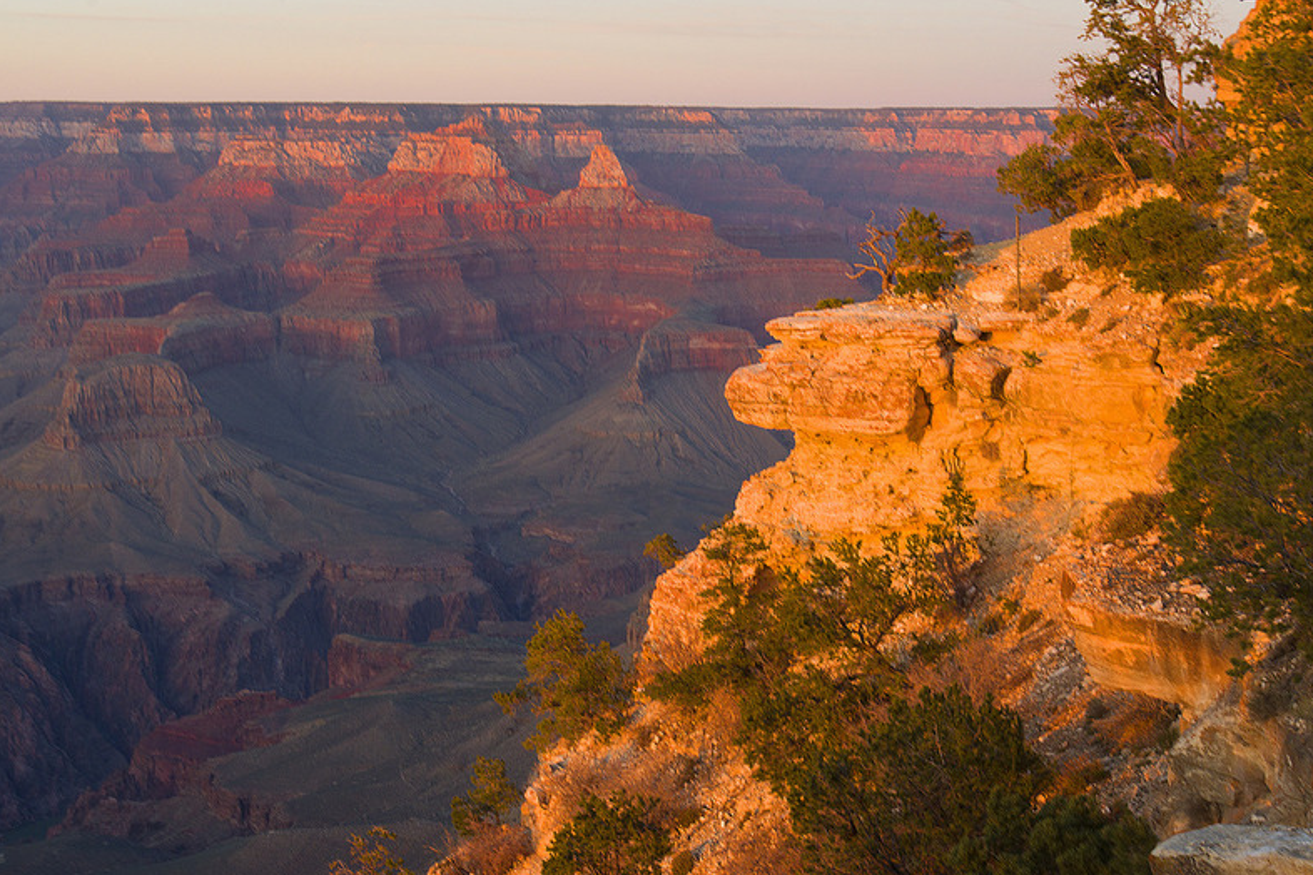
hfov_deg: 32.9
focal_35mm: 61
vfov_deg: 22.3
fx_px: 2225
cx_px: 650
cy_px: 438
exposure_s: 1/3.33
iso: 200
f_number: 16
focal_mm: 40
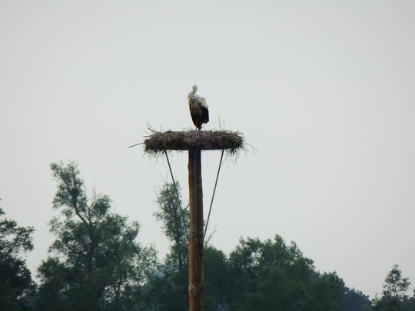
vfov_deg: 2.5
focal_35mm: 600
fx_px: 7193
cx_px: 208
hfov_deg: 3.3
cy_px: 156
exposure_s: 1/250
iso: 80
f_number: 6.9
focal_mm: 108
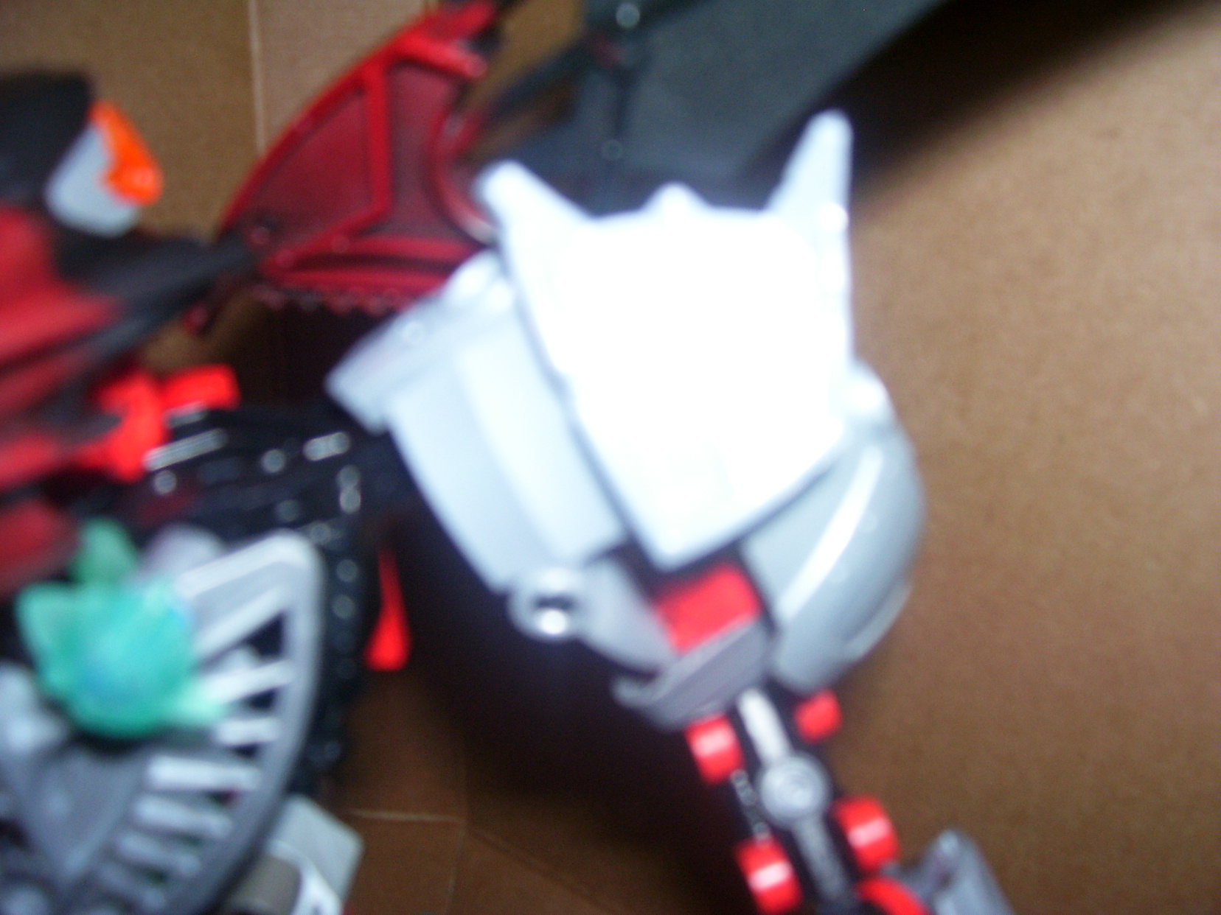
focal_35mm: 34
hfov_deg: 54.0
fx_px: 1199
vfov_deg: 41.8
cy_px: 458
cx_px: 610
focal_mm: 5.6
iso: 125
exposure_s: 1/60
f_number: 2.7
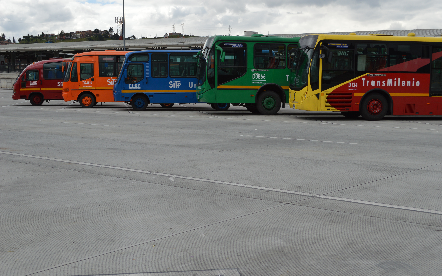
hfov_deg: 41.1
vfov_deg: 26.3
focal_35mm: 49
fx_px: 590
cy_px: 144
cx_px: 221
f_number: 7.1
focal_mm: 32
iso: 100
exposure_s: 1/200
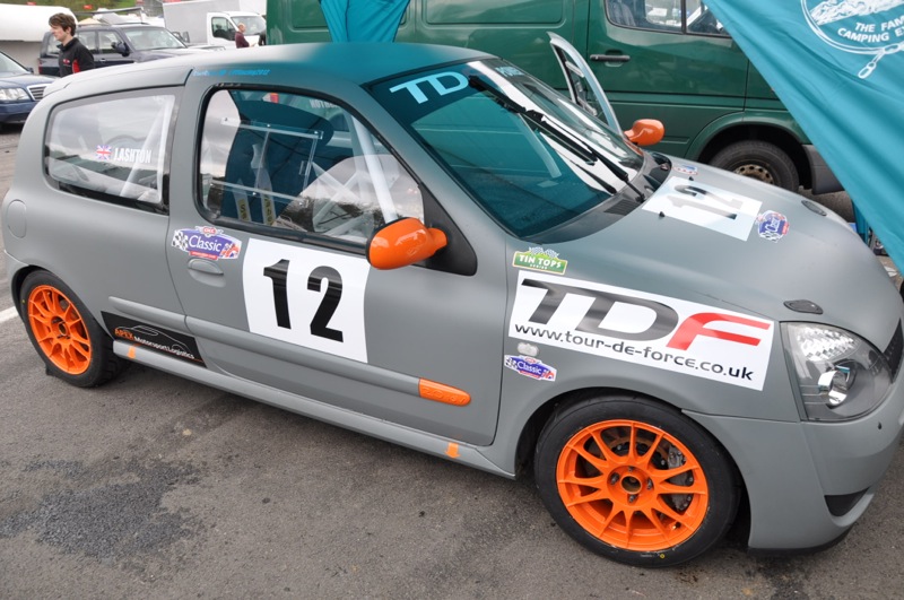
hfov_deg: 67.5
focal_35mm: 27
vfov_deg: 47.8
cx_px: 452
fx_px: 677
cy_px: 300
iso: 200
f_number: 6.3
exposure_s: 1/160
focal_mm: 18
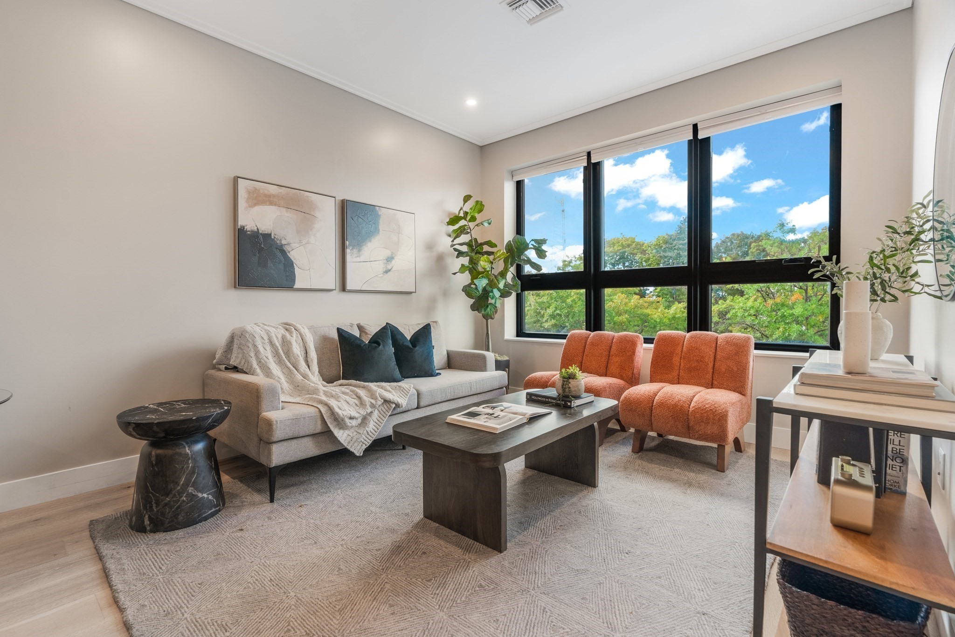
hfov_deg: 96.7
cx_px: 478
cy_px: 318
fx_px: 424
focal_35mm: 16
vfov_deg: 73.8
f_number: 8
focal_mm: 16
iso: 200
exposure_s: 4
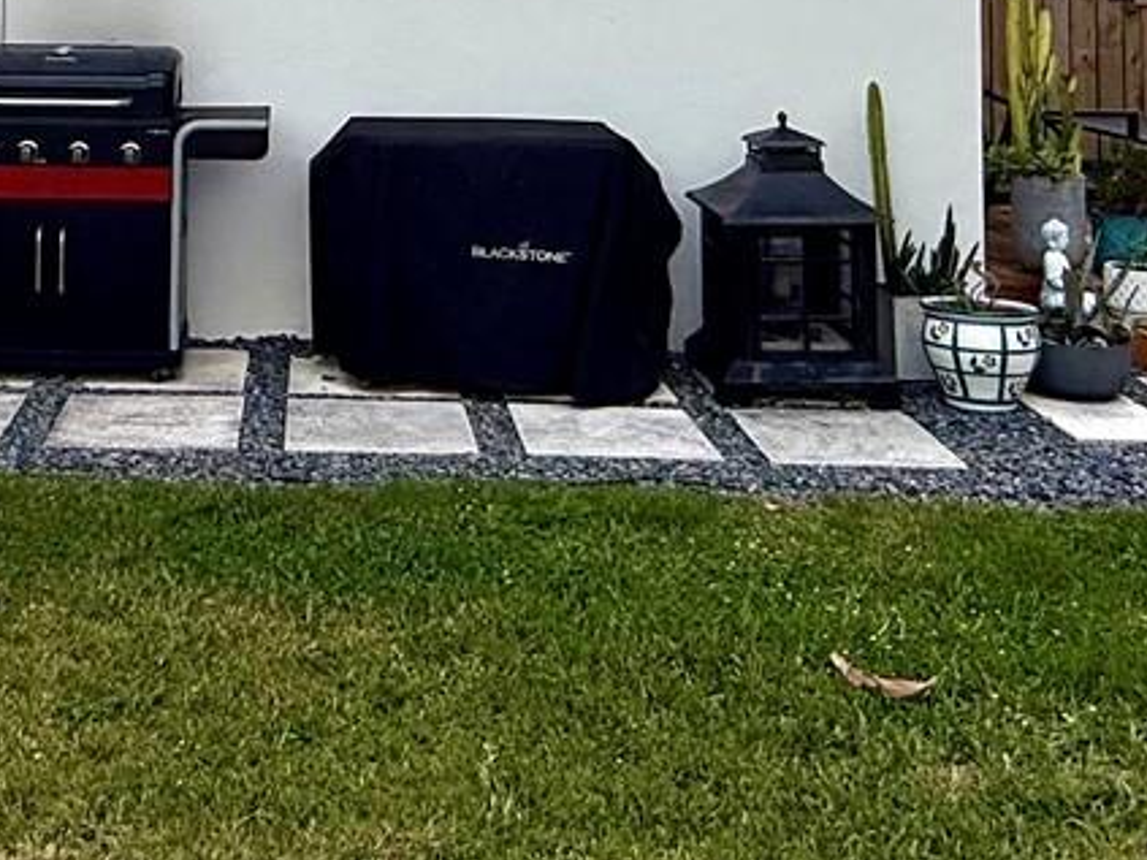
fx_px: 1756
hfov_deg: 35.4
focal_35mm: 53
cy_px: -193
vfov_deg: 24.7
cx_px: 285
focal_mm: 2.22
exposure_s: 1/5155
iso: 50
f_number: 2.2
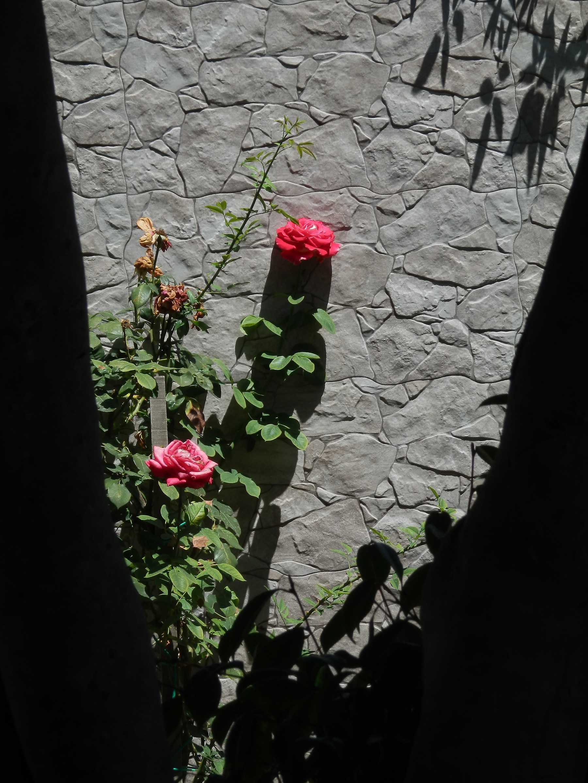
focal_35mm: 225
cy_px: 392
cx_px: 294
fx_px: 5096
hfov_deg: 6.6
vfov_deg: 8.8
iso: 80
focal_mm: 40.2
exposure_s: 1/400
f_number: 6.1
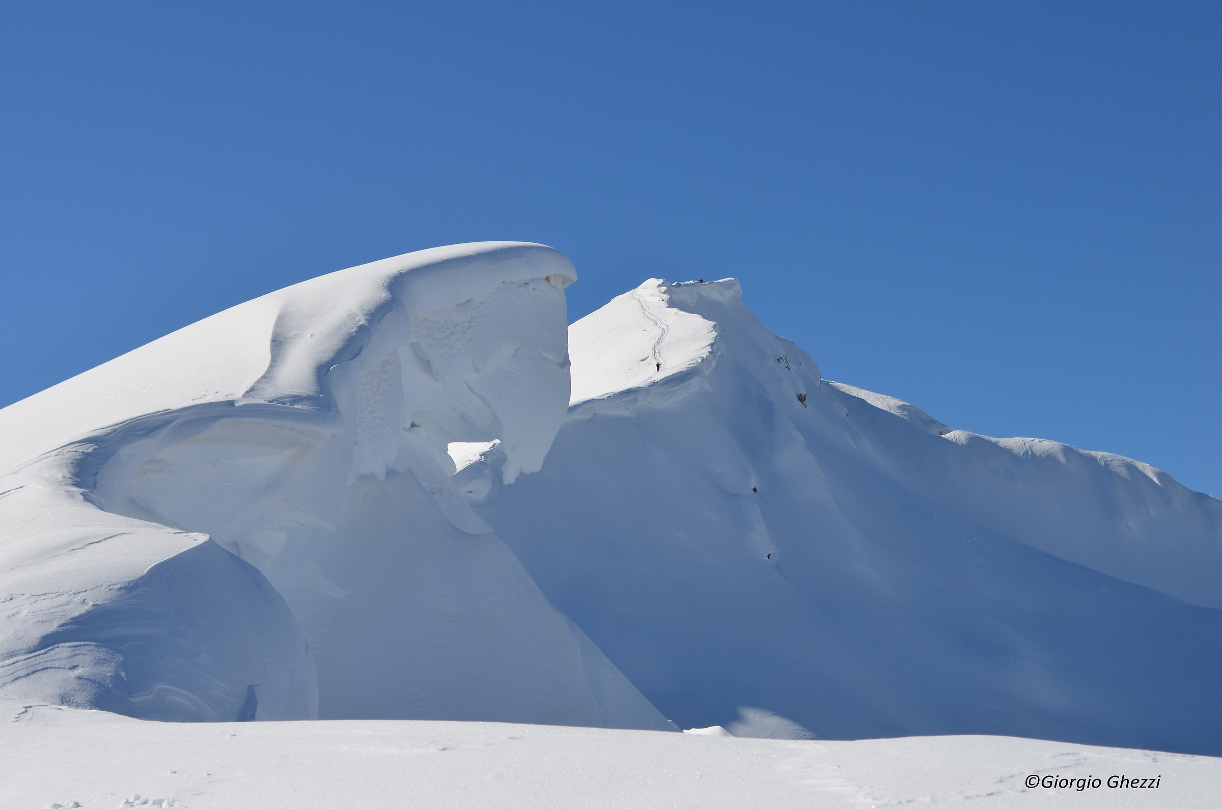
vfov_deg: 16.5
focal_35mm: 82
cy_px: 404
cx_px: 611
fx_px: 2794
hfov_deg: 24.7
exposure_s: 1/400
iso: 100
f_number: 10
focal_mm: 55
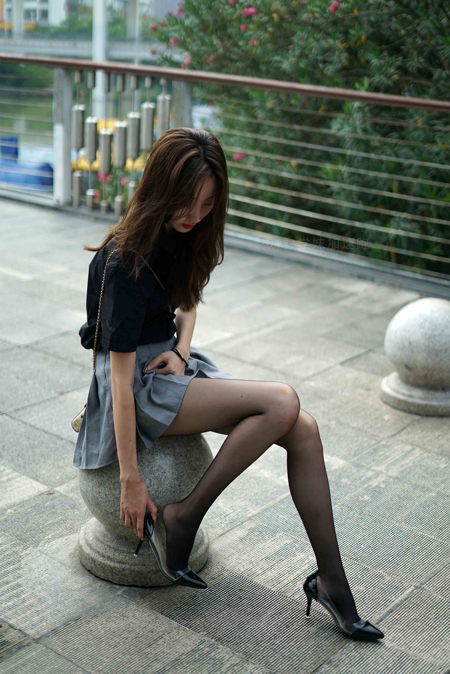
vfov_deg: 39.6
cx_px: 225
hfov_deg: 27.0
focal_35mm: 50
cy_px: 337
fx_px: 936
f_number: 1.8
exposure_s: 1/4000
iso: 200
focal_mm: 50
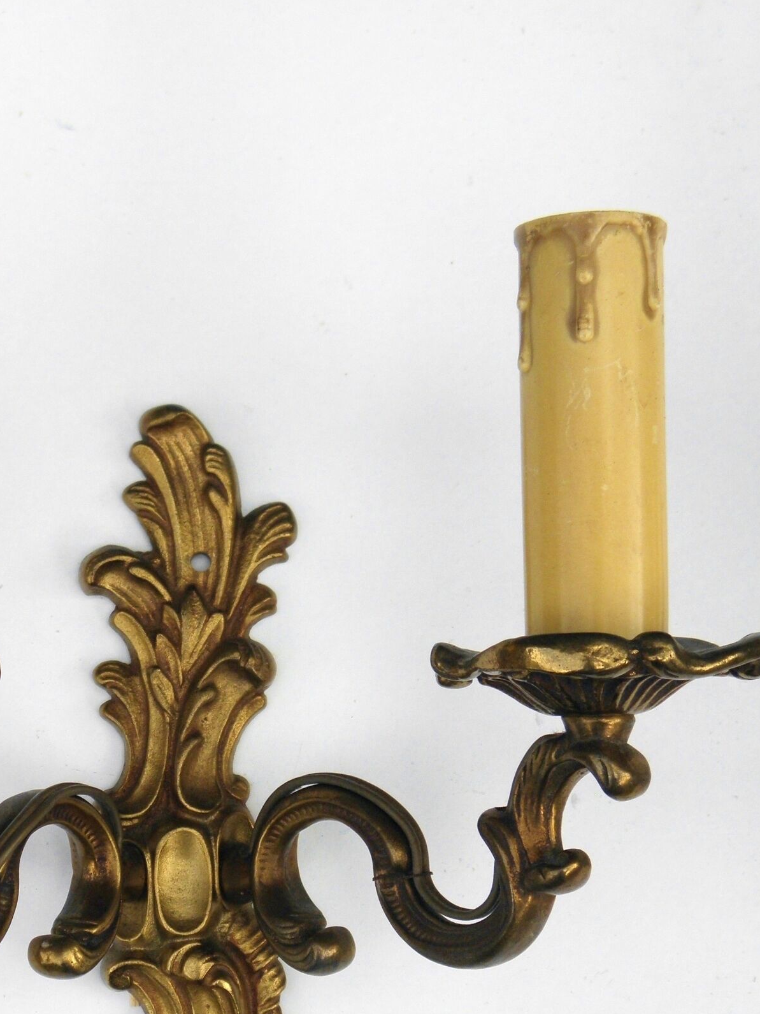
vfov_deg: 29.2
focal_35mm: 66
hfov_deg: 22.1
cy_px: 659
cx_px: 197
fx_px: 1932
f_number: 3.8
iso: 100
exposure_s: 1/500
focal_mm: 7.5
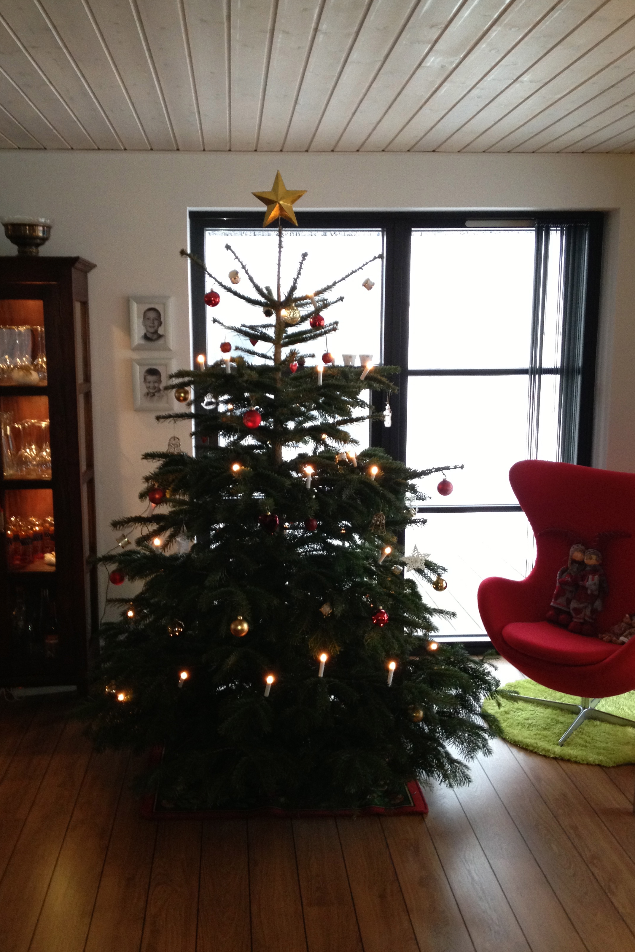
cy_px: 474
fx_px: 979
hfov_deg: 35.9
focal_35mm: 37
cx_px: 294
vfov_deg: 51.9
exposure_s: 1/20
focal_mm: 4.28
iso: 160
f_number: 2.4
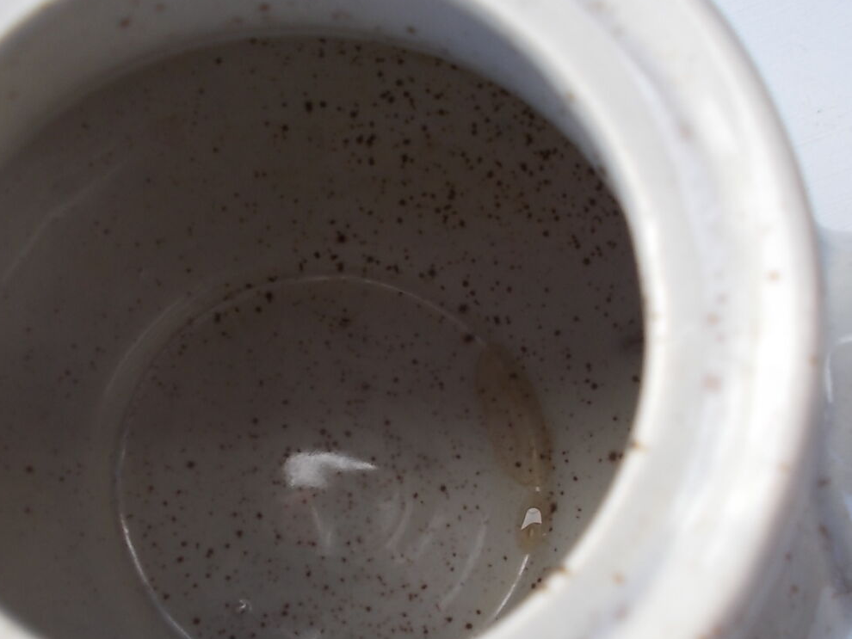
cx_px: 363
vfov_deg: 34.1
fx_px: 1034
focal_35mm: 42
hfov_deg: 44.7
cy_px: 421
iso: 80
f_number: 3.2
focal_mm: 4.6
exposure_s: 1/200
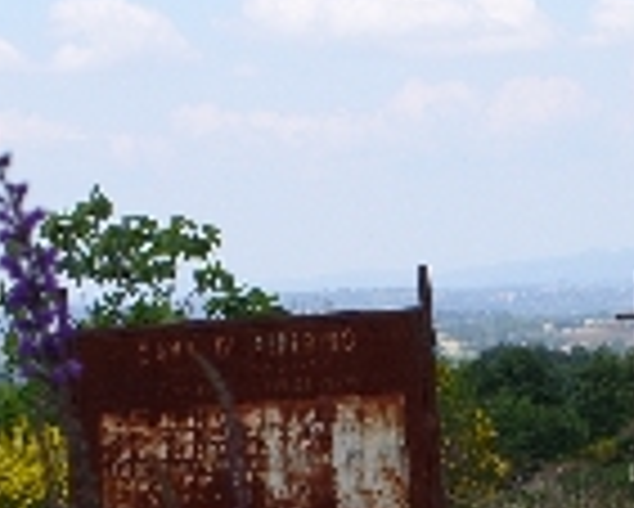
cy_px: 539
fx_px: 4375
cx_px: 562
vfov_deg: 6.6
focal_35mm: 233
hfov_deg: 8.3
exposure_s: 1/228
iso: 50
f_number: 6.5
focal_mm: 15.45
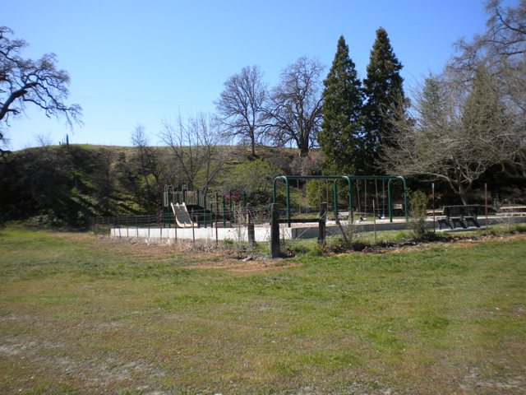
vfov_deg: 40.7
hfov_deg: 52.6
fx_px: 532
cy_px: 198
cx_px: 263
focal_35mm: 35
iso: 80
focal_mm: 6.3
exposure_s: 1/470
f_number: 4.6
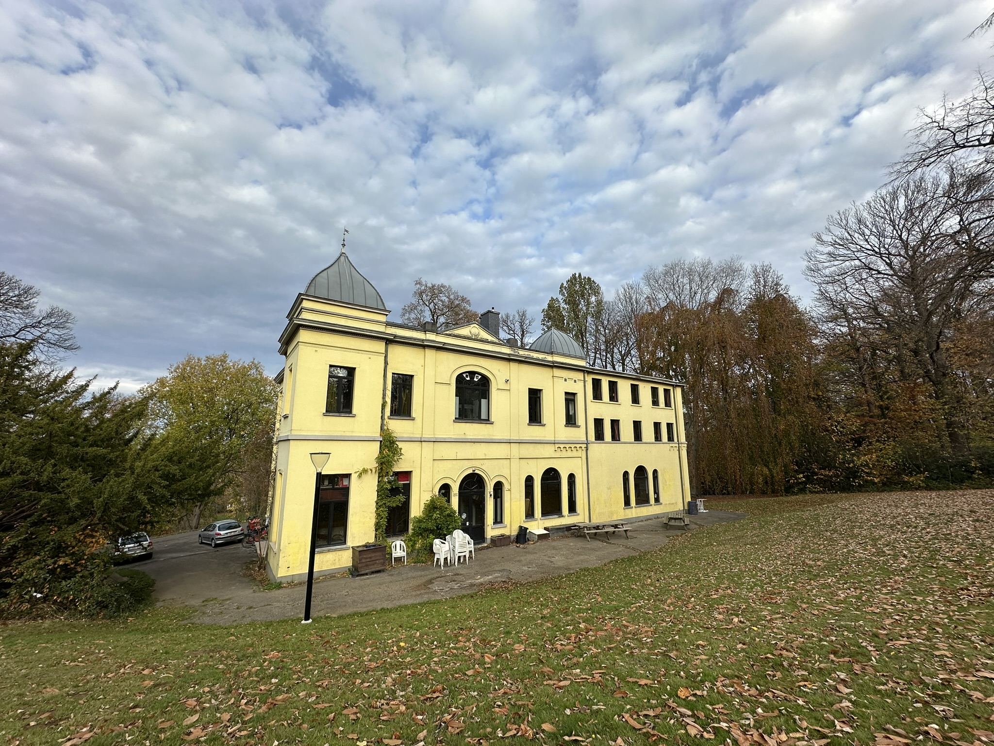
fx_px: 402
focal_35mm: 14
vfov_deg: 85.7
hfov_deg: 102.1
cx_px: 497
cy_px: 373
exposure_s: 1/1072
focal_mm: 2.22
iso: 40
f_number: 2.2
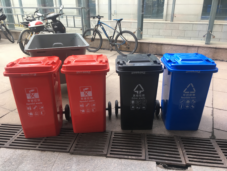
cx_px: 114
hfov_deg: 61.7
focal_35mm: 29
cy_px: 86
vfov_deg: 48.2
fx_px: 190
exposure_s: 1/33
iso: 25
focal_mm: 4.15
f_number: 2.2
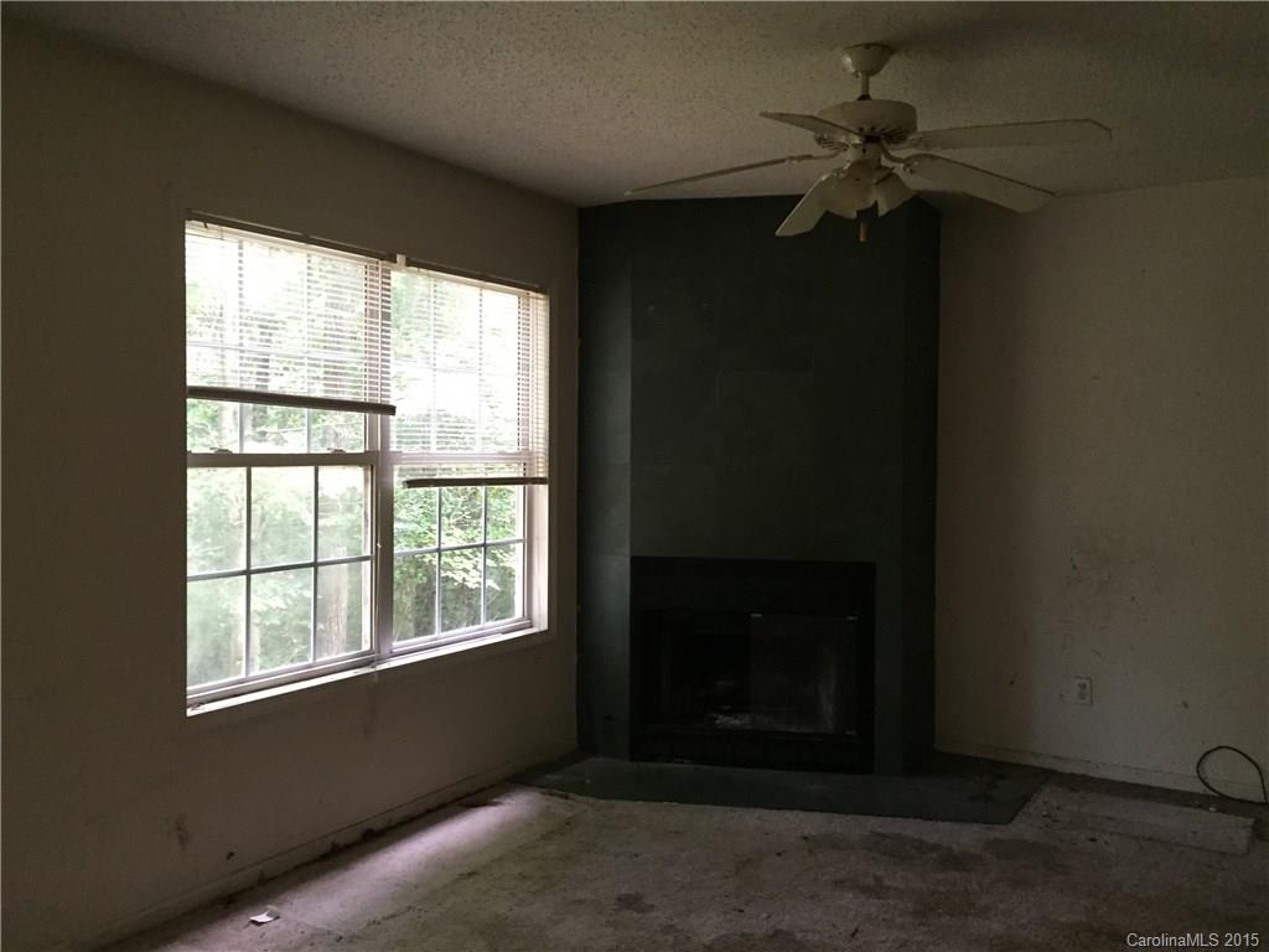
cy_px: 476
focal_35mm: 29
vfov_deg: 48.2
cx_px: 634
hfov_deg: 61.7
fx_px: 1063
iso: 250
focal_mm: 4.15
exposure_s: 1/30
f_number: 2.2
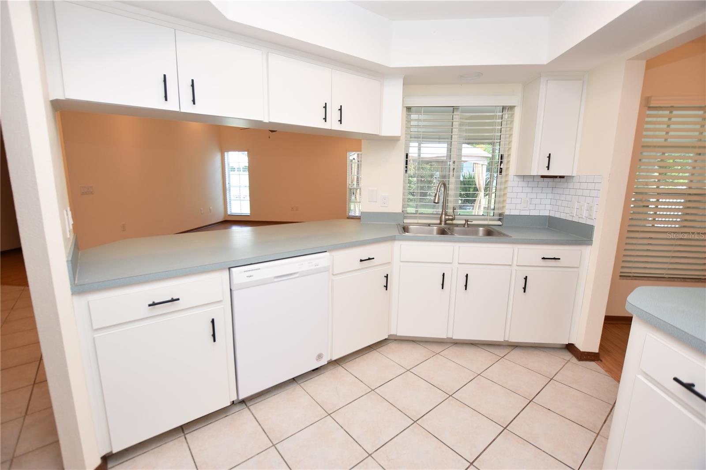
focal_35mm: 15
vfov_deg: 77.3
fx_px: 294
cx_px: 353
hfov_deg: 100.4
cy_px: 235
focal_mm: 10
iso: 200
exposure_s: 1/60
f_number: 4
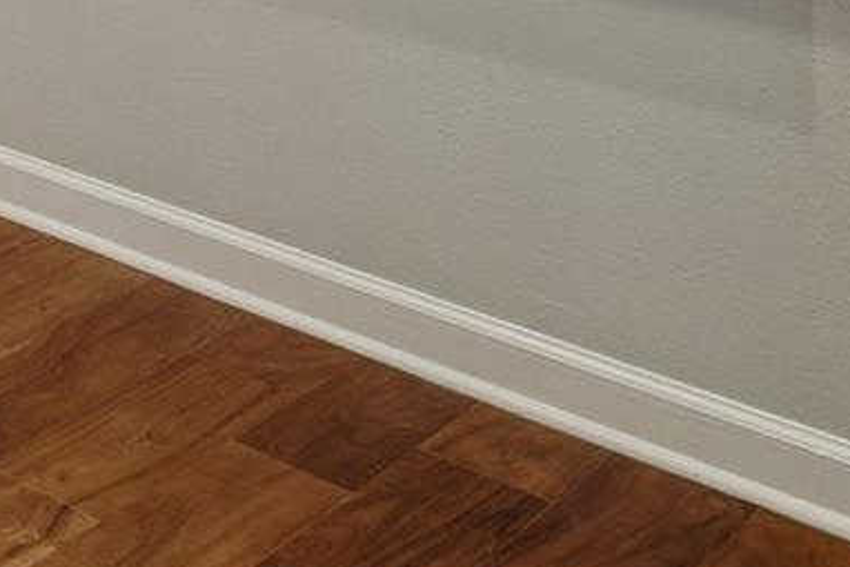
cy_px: -527
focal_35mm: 69
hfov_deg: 18.0
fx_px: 1632
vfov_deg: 15.9
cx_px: -915
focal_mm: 11
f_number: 8
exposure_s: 1/30
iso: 200
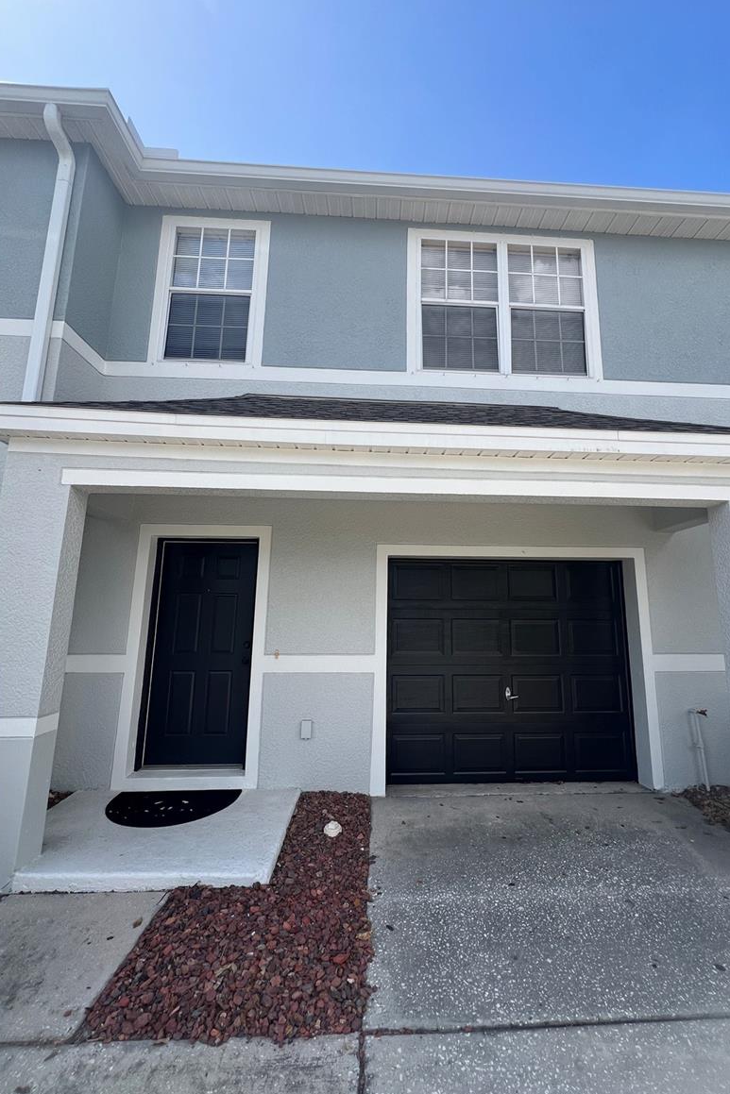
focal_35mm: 14
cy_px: 534
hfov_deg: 81.0
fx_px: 426
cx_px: 402
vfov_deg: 104.2
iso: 32
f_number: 1.8
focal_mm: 1.57
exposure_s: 1/943
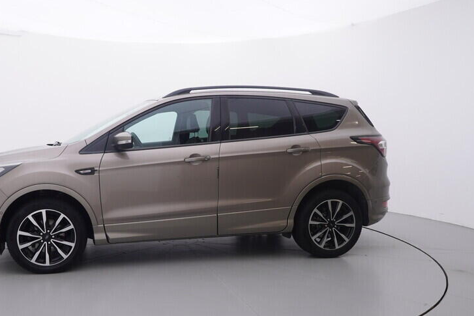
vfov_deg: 41.3
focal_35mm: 32
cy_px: 185
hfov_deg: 57.7
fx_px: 417
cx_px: 153
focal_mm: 15
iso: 200
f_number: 5
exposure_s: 1/80
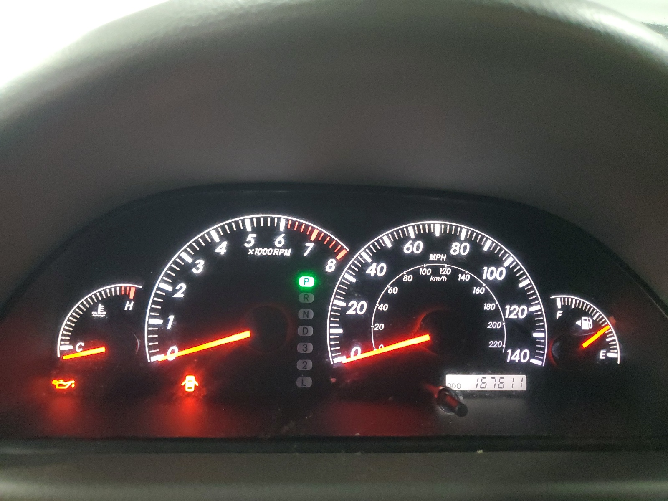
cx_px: 334
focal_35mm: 26
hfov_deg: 67.3
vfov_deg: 53.1
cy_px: 250
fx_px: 502
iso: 346
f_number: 1.5
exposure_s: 1/40
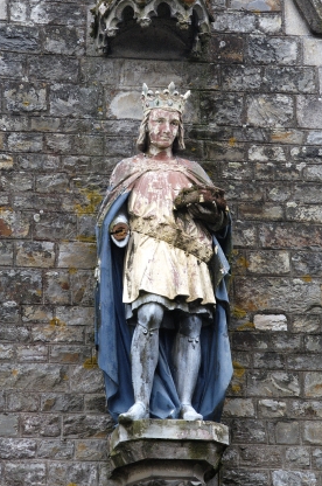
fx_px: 2881
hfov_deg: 6.4
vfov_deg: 9.6
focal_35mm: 214
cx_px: 158
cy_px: 230
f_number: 8
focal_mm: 116
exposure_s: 1/350
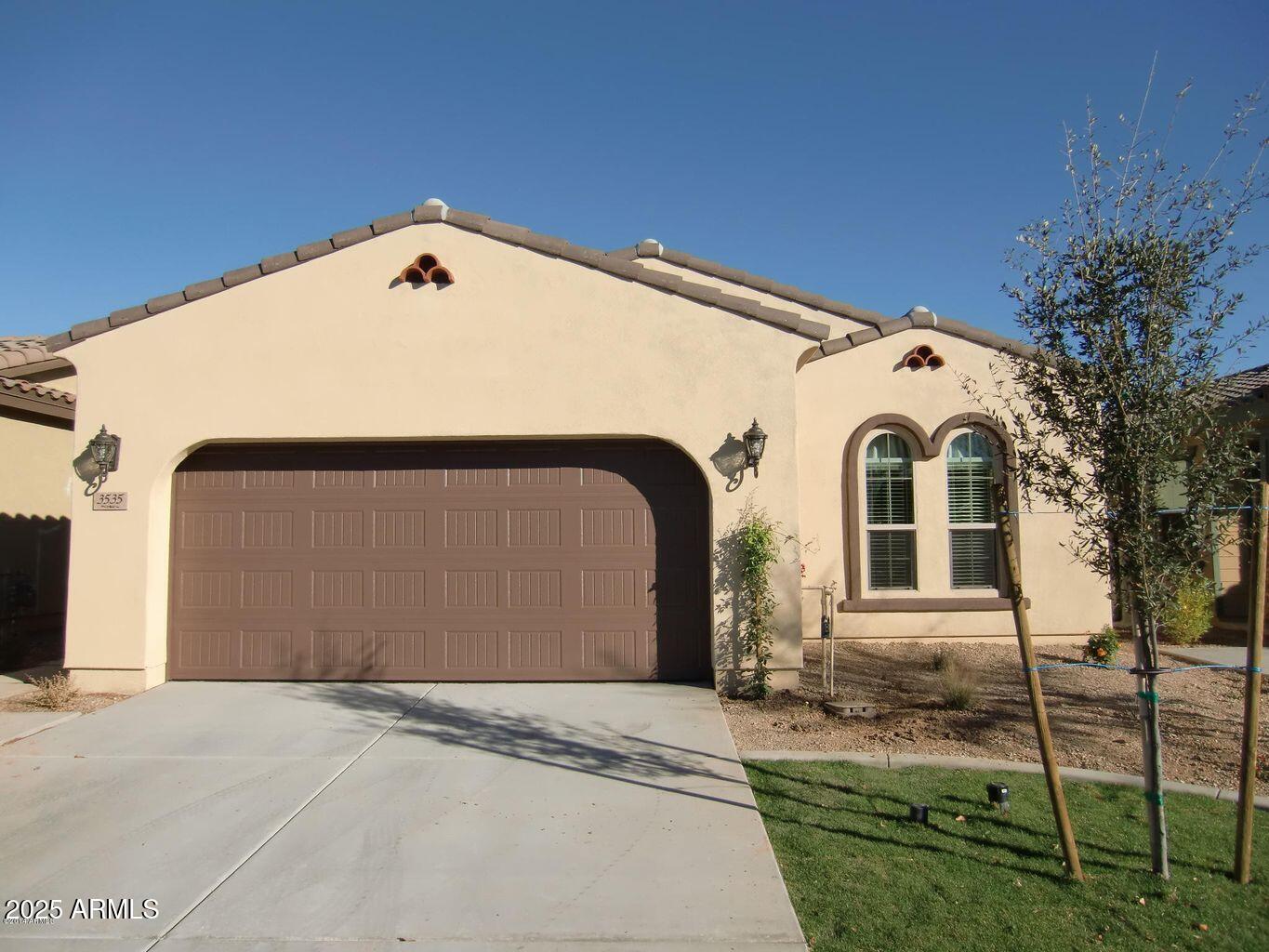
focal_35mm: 24
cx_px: 634
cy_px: 476
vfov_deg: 56.8
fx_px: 880
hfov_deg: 71.6
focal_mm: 4.3
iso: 64
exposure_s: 1/1000
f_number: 3.2
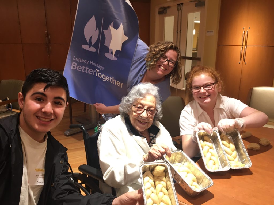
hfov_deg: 61.7
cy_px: 102
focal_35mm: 29
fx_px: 230
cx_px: 137
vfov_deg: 48.2
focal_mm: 4.15
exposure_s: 1/30
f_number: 2.2
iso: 64
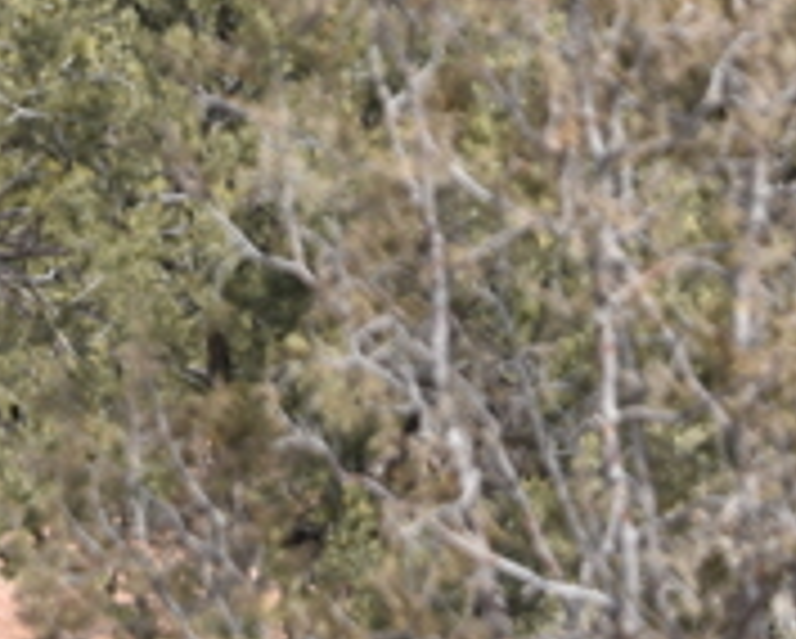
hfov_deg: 3.2
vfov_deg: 2.5
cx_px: 351
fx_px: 14410
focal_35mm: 611
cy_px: -1274
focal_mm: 90
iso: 100
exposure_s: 1/250
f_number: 8
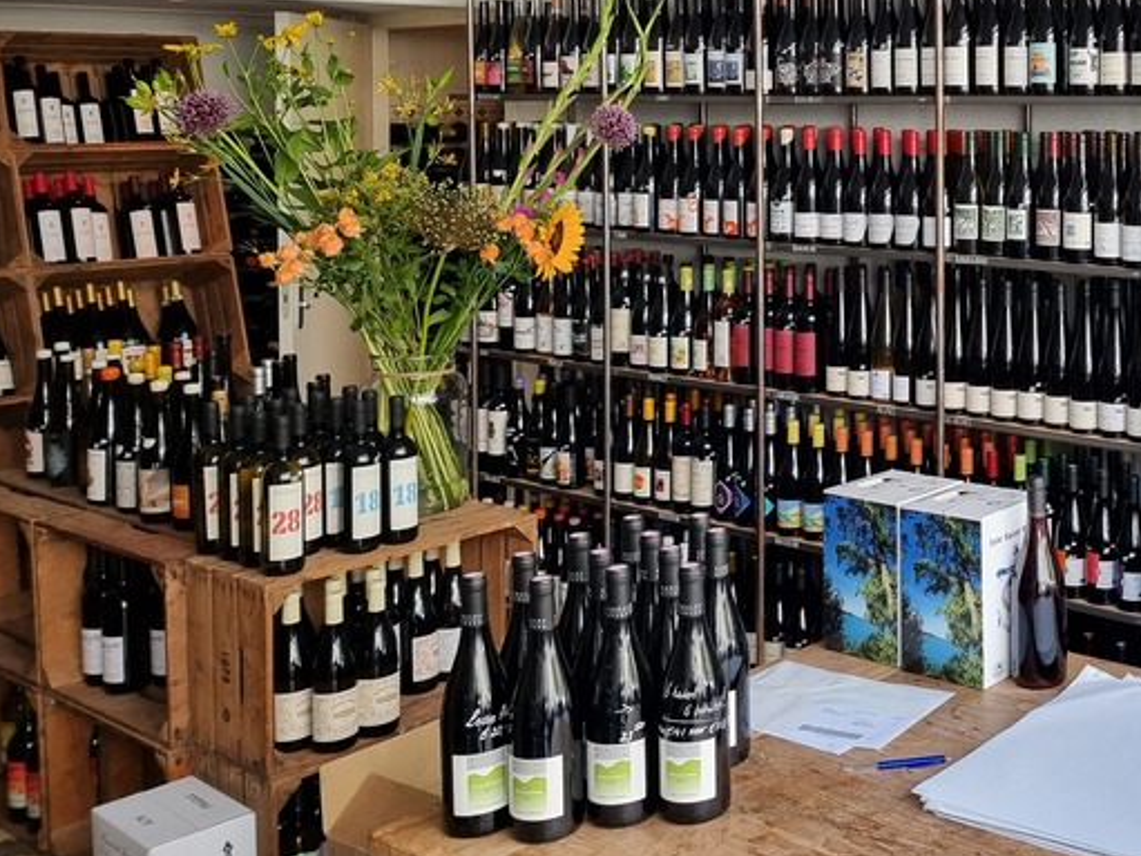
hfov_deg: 36.9
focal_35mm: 47
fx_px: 1549
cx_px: 1096
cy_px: 165
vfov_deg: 30.1
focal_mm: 6.7
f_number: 1.8
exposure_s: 1/100
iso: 80
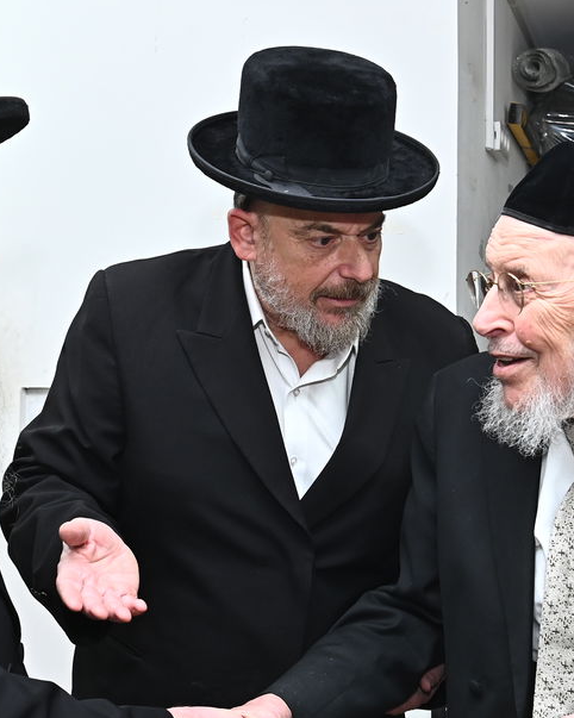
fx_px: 1296
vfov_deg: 31.0
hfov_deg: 25.0
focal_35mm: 61
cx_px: 322
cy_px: 370
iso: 1000
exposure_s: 1/200
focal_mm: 28
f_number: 6.3
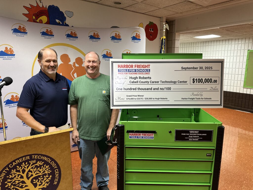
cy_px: 95
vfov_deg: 56.8
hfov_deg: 71.6
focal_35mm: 24
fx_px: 175
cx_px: 126
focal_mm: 6.86
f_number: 1.78
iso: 160
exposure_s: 1/60
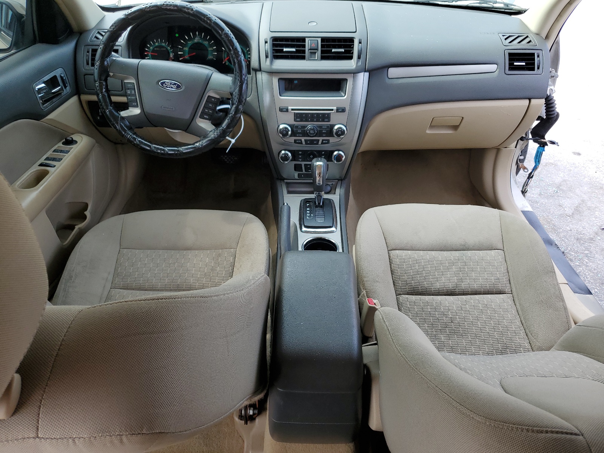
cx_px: 302
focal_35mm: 26
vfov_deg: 53.1
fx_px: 454
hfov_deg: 67.3
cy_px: 226
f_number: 1.5
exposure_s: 1/370
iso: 50
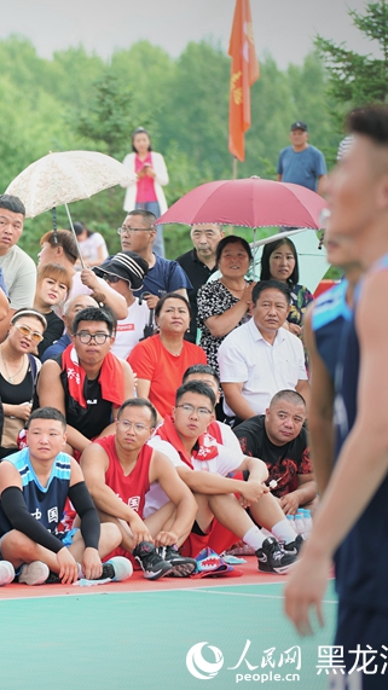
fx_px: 4593
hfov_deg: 4.8
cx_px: -100
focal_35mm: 251
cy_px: 344
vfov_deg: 8.6
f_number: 4
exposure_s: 1/320
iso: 100
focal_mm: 159
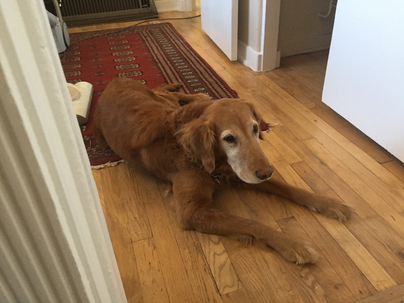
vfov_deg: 48.2
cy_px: 152
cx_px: 202
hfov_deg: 61.7
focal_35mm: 29
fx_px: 338
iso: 200
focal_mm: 4.15
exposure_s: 1/30
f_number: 2.2
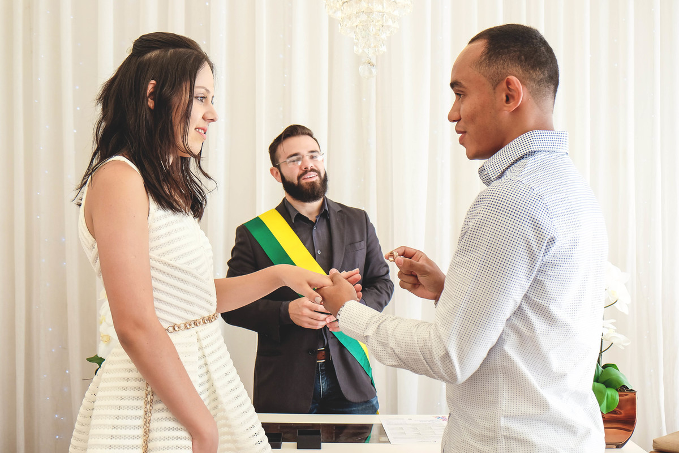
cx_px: 340
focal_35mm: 40
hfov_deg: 48.5
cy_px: 226
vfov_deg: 33.4
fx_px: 754
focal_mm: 26.5
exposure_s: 1/125
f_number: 4
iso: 500
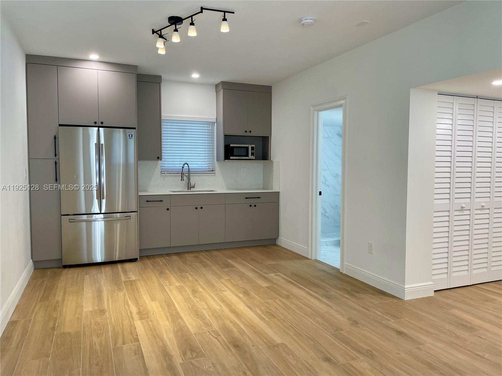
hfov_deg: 67.3
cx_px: 251
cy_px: 188
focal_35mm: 26
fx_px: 377
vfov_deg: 53.1
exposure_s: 1/120
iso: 125
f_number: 1.6
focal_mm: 4.2
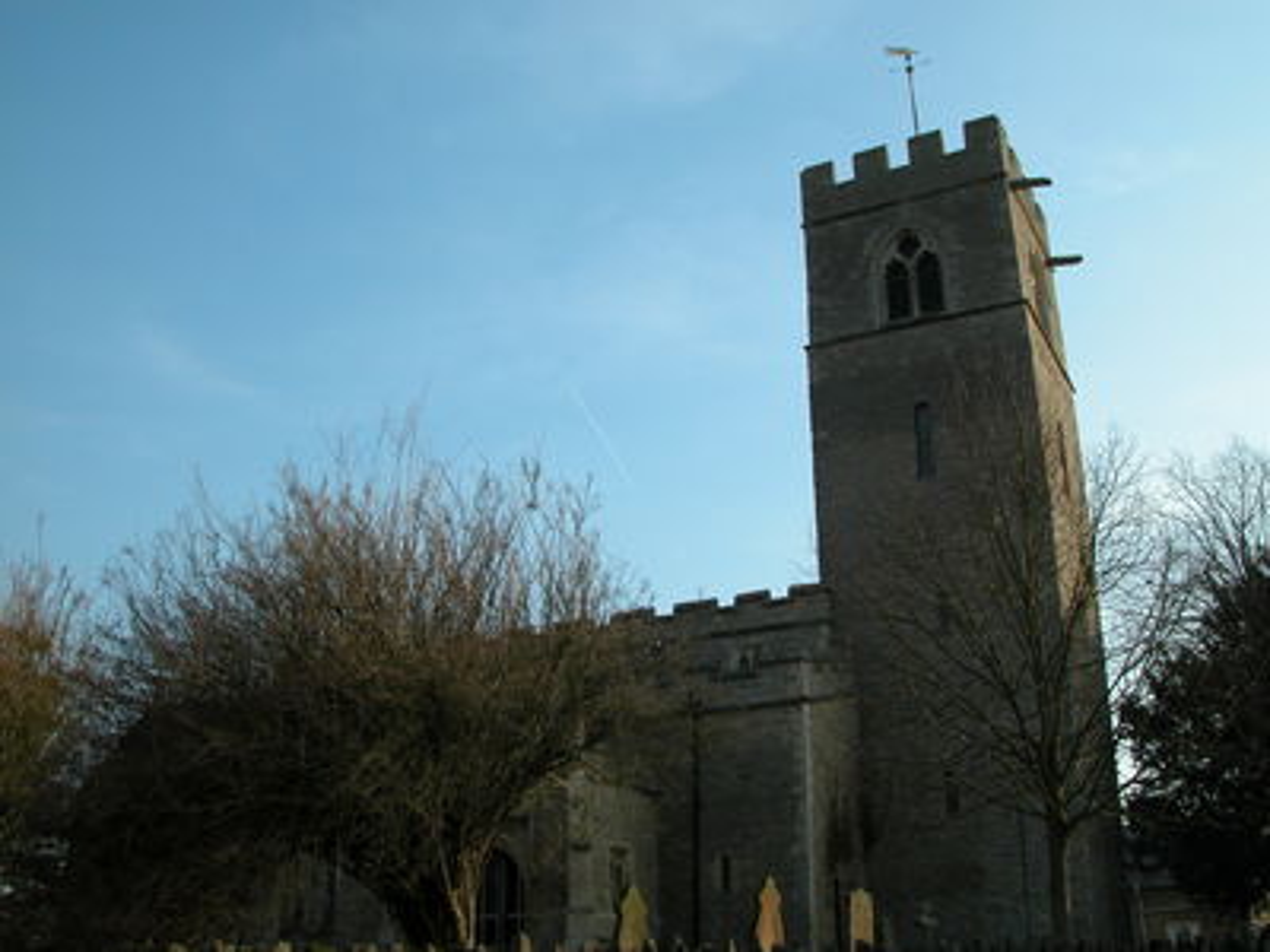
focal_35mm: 35
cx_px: 635
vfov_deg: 40.7
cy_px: 476
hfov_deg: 52.6
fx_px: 1284
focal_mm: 8.9
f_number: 5.6
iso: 100
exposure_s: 1/307
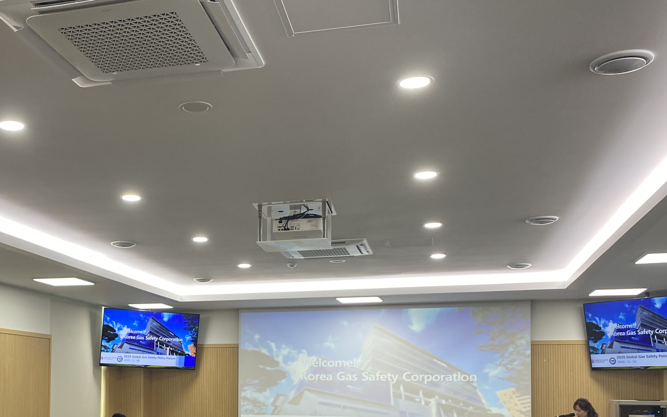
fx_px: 800
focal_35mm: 44
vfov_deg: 28.4
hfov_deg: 43.8
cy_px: 352
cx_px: 166
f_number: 1.8
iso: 80
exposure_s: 1/120
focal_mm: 4.25
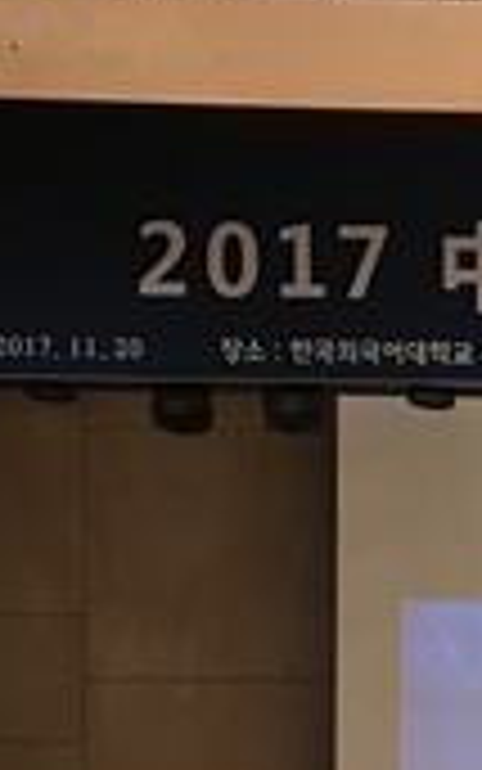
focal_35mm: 104
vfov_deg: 19.0
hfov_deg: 11.2
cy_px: 910
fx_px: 2184
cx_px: 1014
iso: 50
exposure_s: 1/15
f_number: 1.8
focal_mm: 3.99
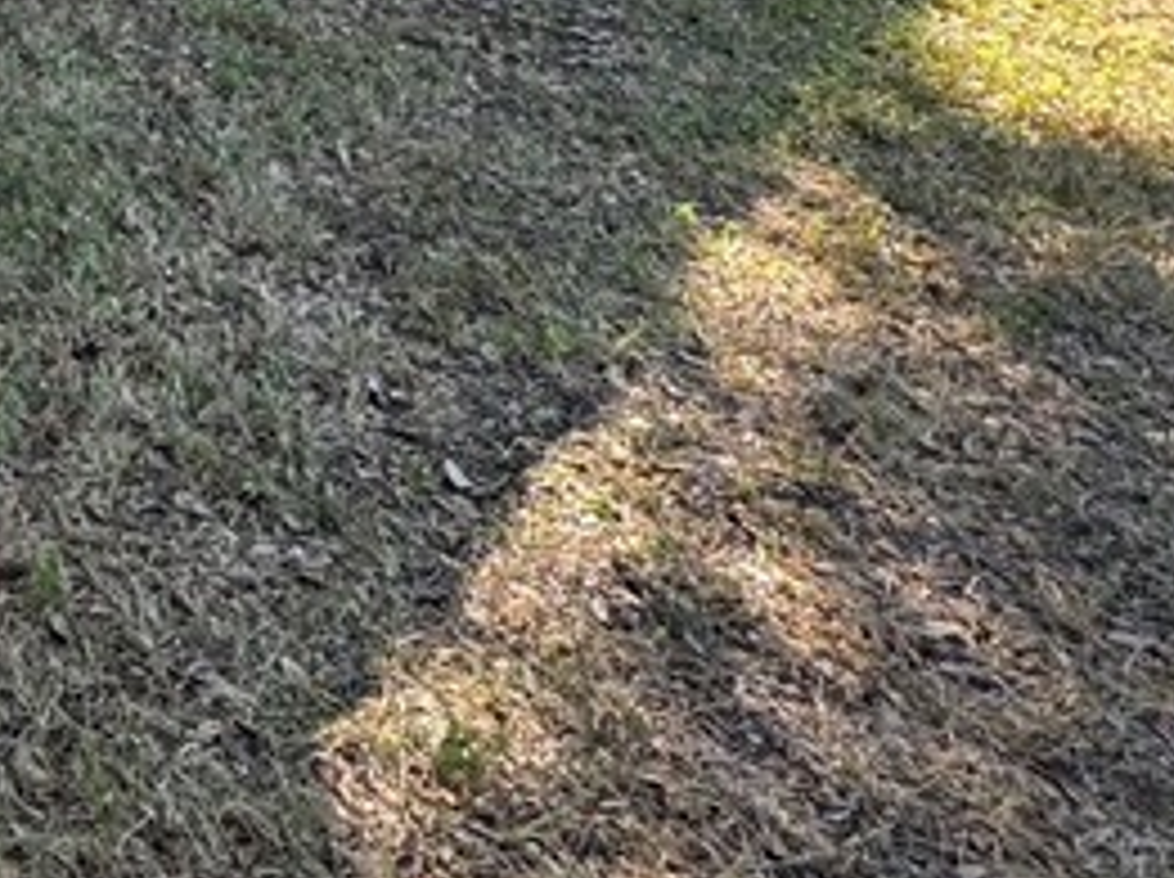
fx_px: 1863
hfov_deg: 28.8
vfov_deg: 22.2
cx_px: -337
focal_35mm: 55
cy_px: -419
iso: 64
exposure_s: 1/99
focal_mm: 2.22
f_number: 2.2
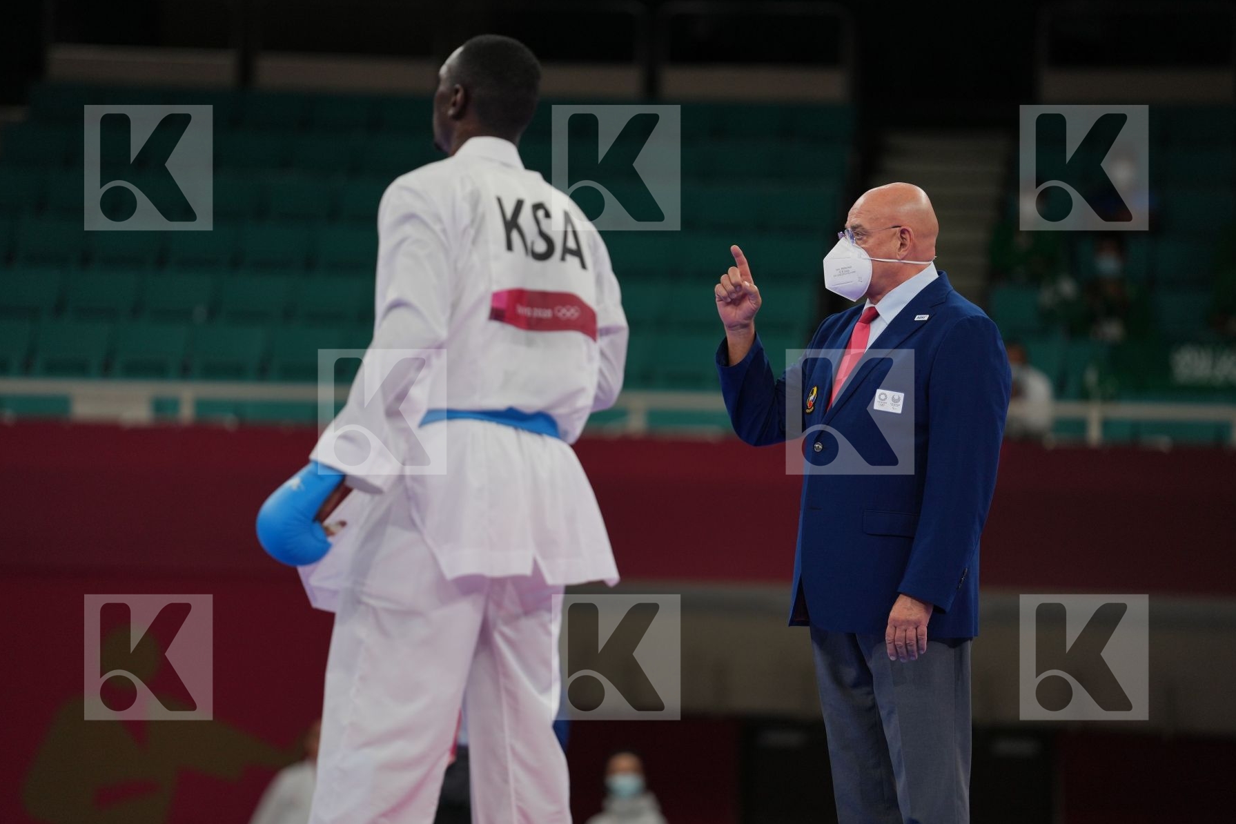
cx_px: 616
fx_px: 6900
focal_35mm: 201
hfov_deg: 10.2
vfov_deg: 6.8
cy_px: 412
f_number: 2.8
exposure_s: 1/1000
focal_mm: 200
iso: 400
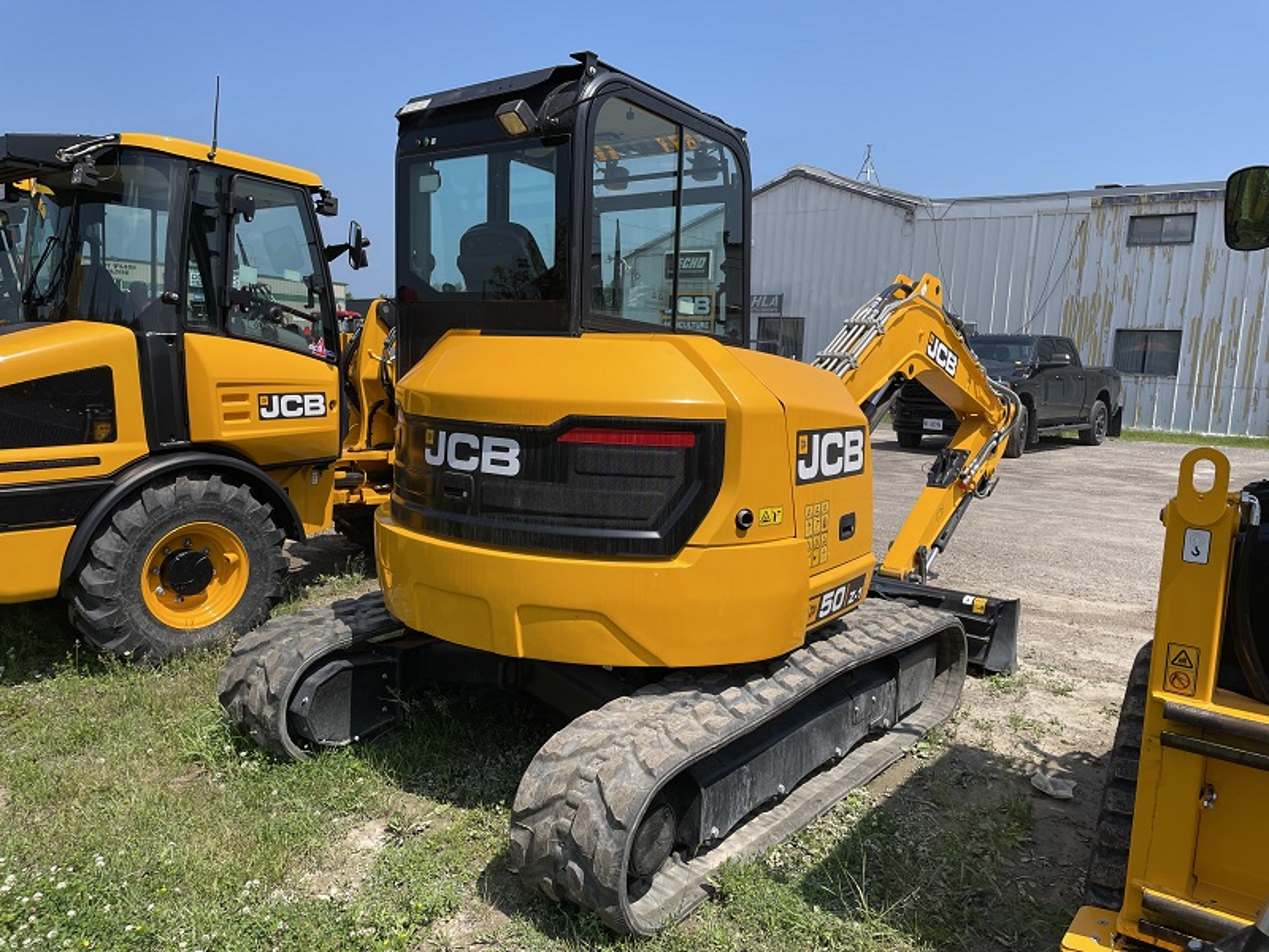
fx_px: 953
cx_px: 634
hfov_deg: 67.3
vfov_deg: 53.1
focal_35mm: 26
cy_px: 476
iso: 32
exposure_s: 1/3300
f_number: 1.6
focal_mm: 4.2
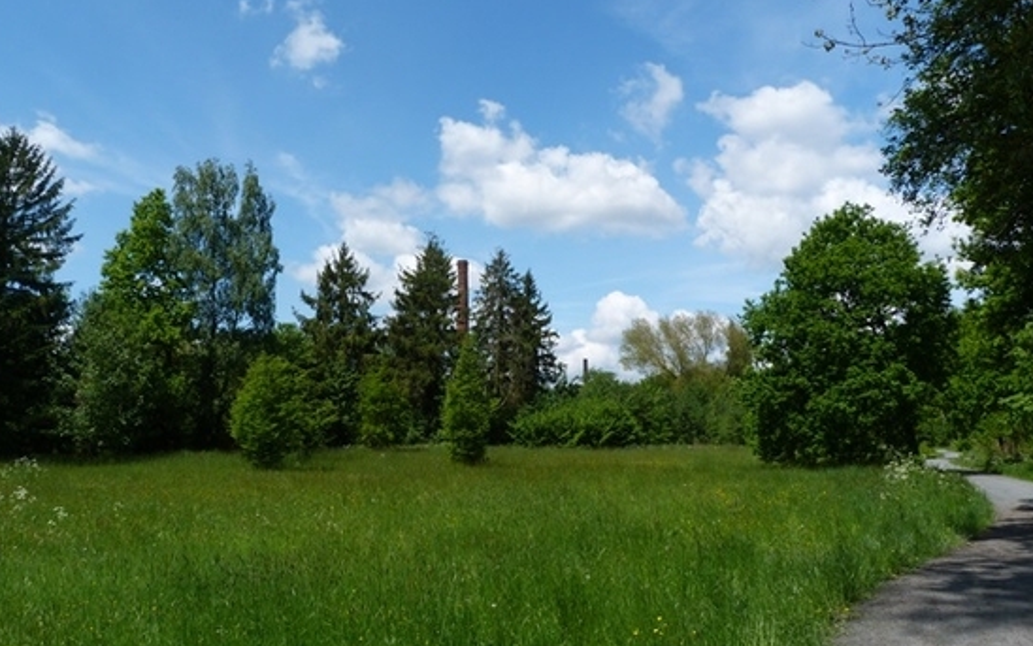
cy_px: 292
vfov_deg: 43.1
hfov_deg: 64.6
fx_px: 817
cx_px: 484
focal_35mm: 29
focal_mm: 4.5
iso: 80
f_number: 5.6
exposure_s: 1/320
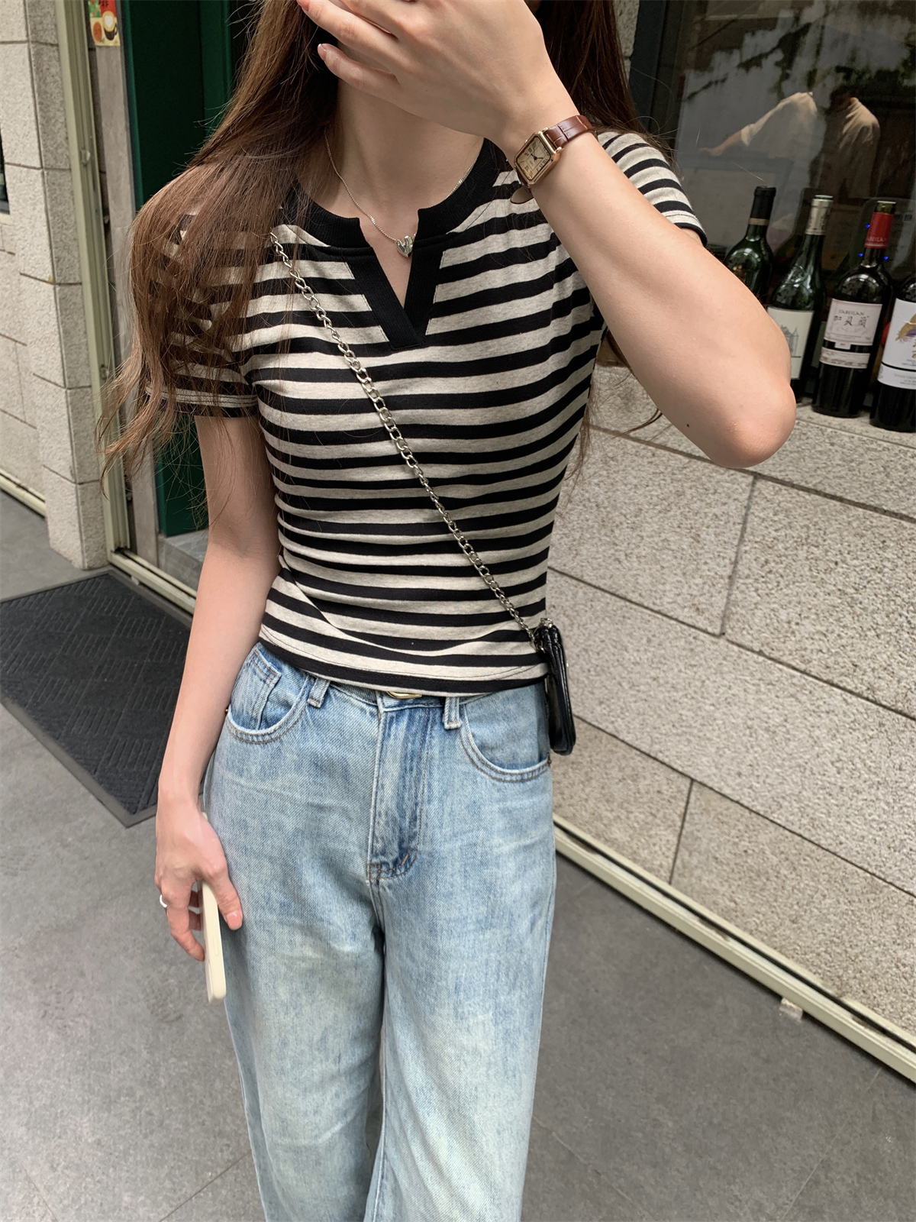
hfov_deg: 53.1
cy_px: 611
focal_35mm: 26
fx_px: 917
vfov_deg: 67.3
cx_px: 458
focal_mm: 4.25
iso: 50
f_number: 1.8
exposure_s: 1/121
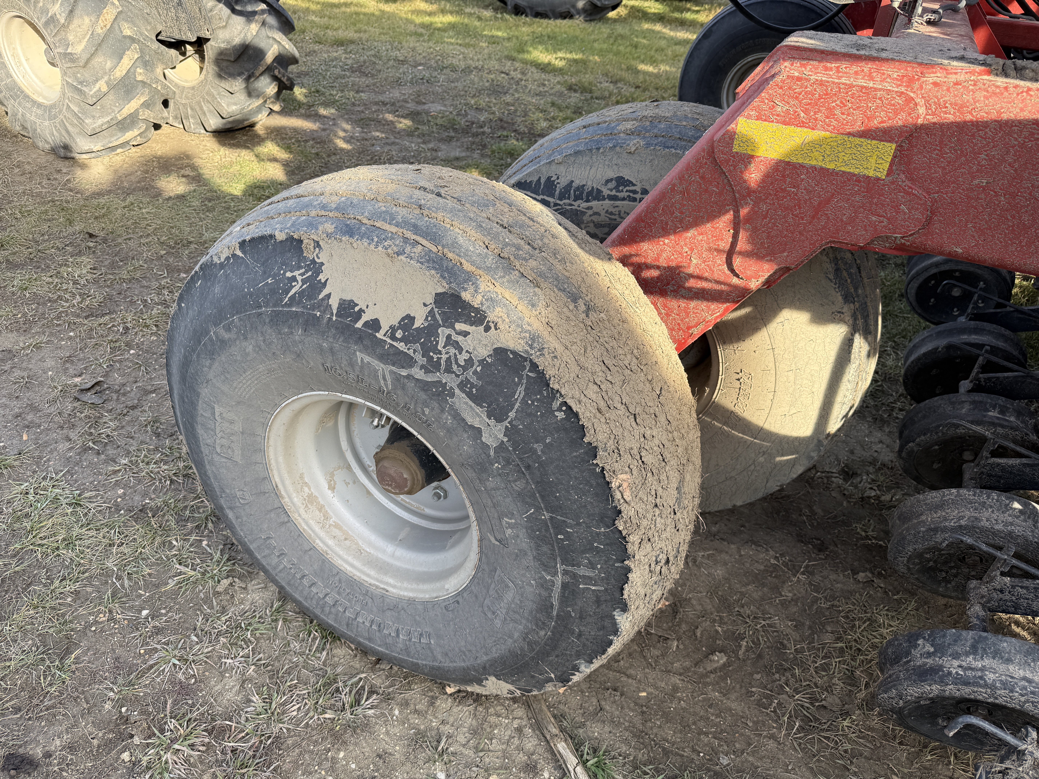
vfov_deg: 56.8
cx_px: 520
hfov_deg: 71.6
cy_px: 390
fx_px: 720
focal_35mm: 24
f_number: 1.78
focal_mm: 6.76
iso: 80
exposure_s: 1/405
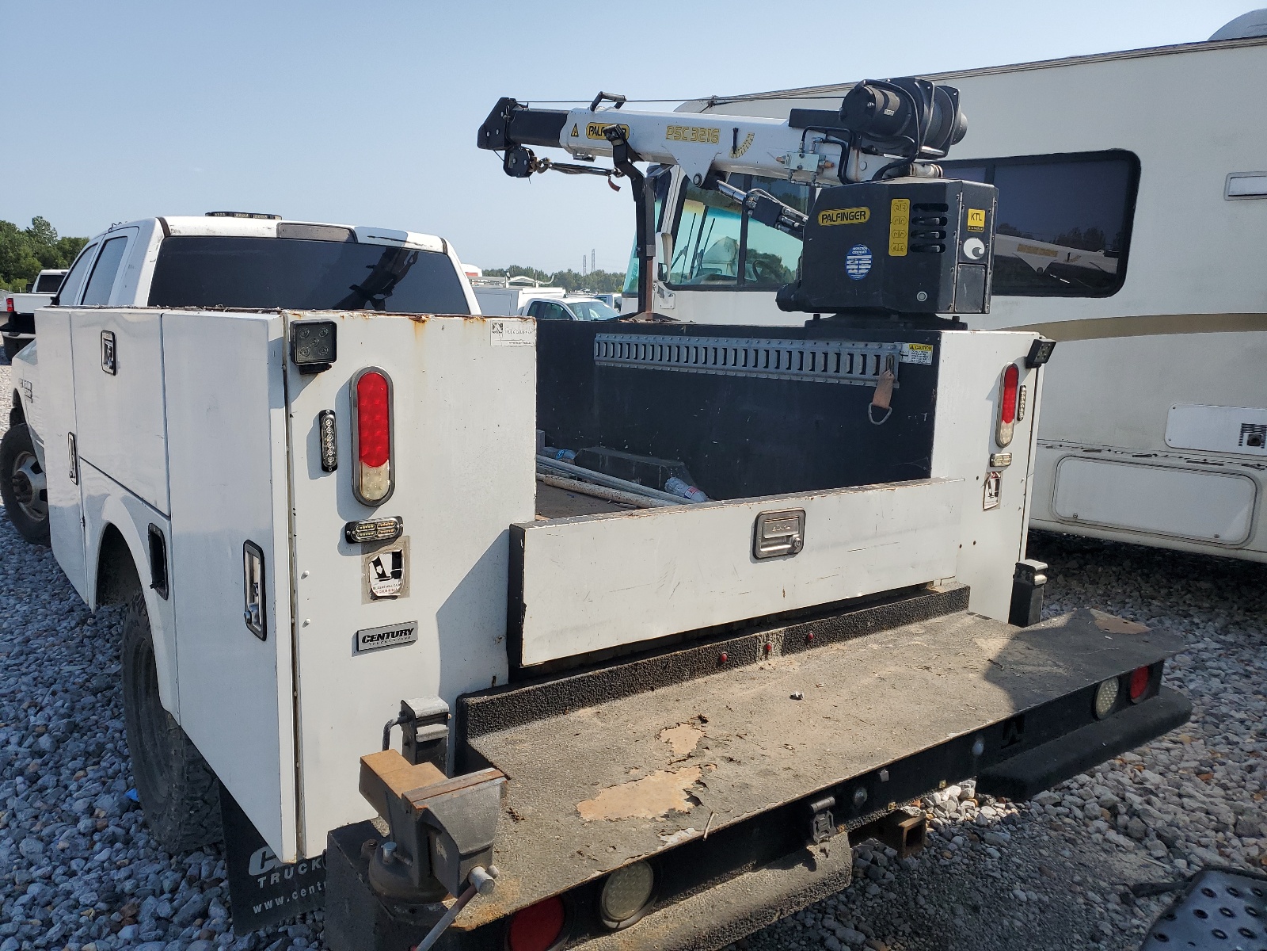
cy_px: 476
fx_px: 952
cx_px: 634
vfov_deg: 53.1
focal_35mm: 26
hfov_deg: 67.3
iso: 50
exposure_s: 1/3333
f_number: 1.5
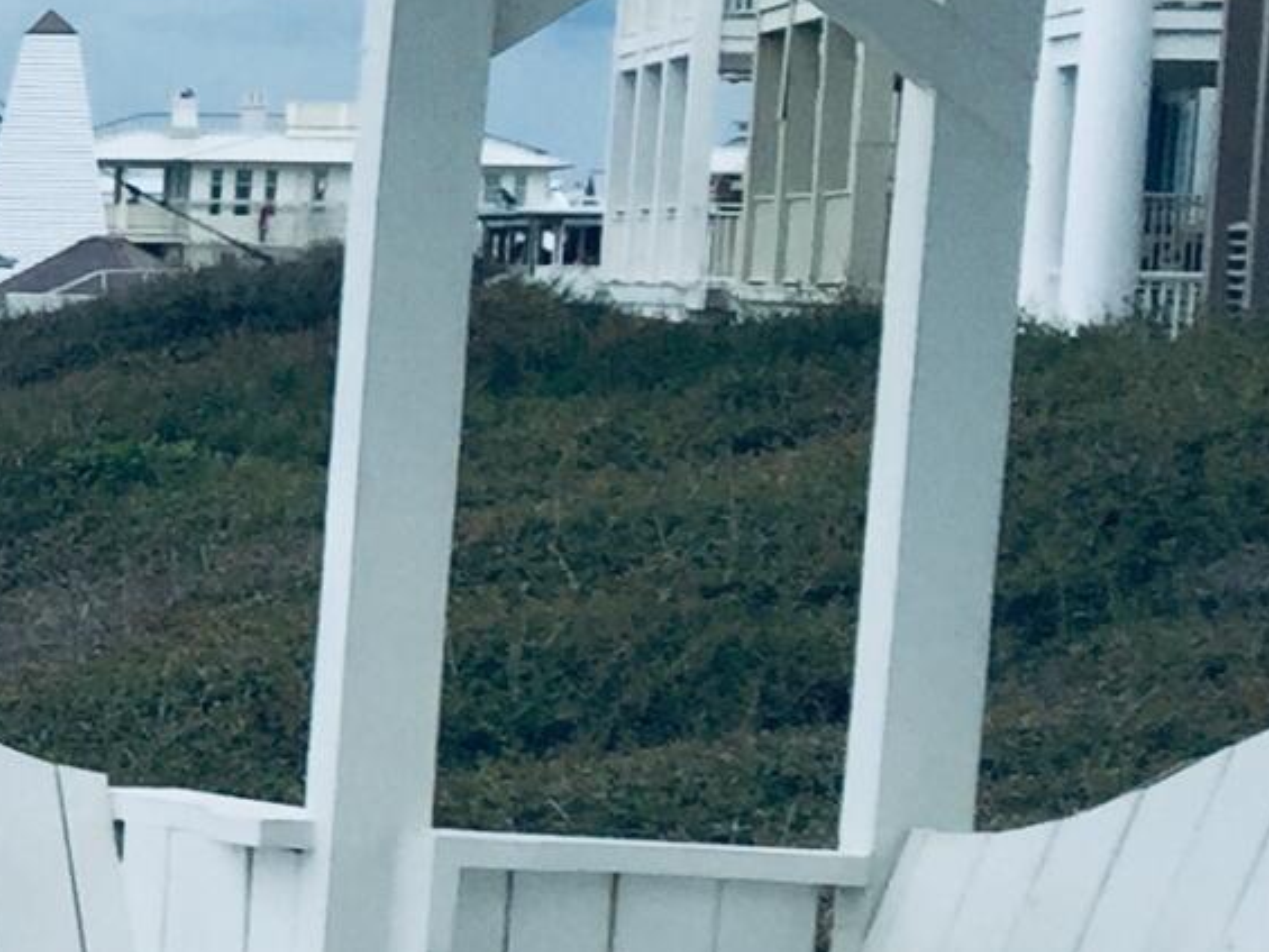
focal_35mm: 154
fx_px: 5647
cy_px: 851
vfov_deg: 9.6
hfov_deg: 11.0
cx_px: -1714
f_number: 2.2
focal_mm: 4.15
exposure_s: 1/1522
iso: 32
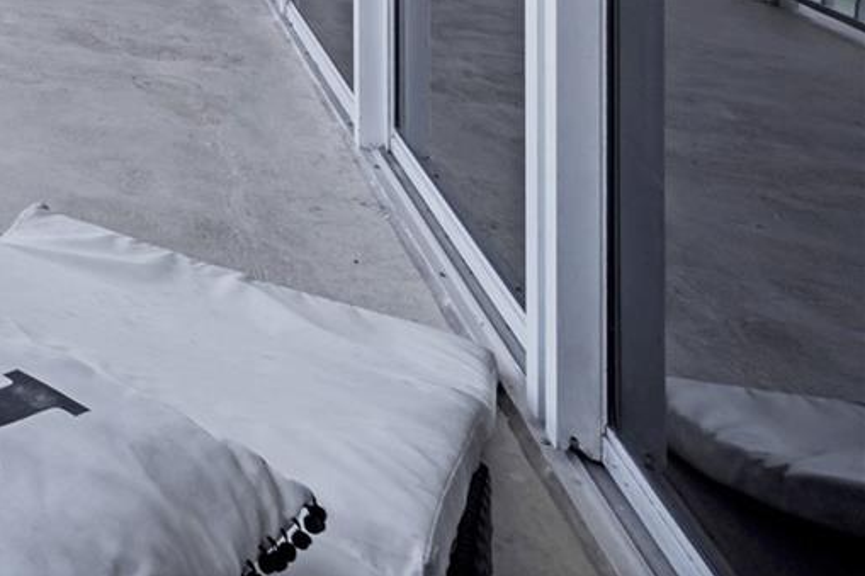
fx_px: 1057
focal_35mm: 44
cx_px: -493
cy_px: -325
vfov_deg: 23.4
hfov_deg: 27.1
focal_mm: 14
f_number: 8
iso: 100
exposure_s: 1/320
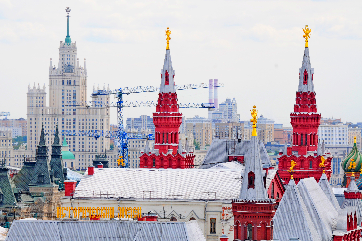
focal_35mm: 225
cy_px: 120
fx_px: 2260
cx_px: 181
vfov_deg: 6.1
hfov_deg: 9.2
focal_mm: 150
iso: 200
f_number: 10
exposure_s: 1/200
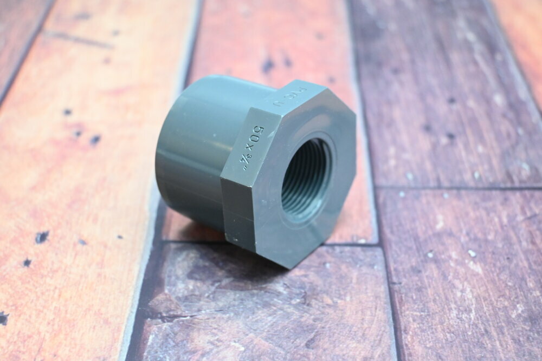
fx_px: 813
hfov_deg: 36.9
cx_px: 271
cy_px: 180
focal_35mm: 54
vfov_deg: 25.1
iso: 2200
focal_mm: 36
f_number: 5.3
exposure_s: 1/60
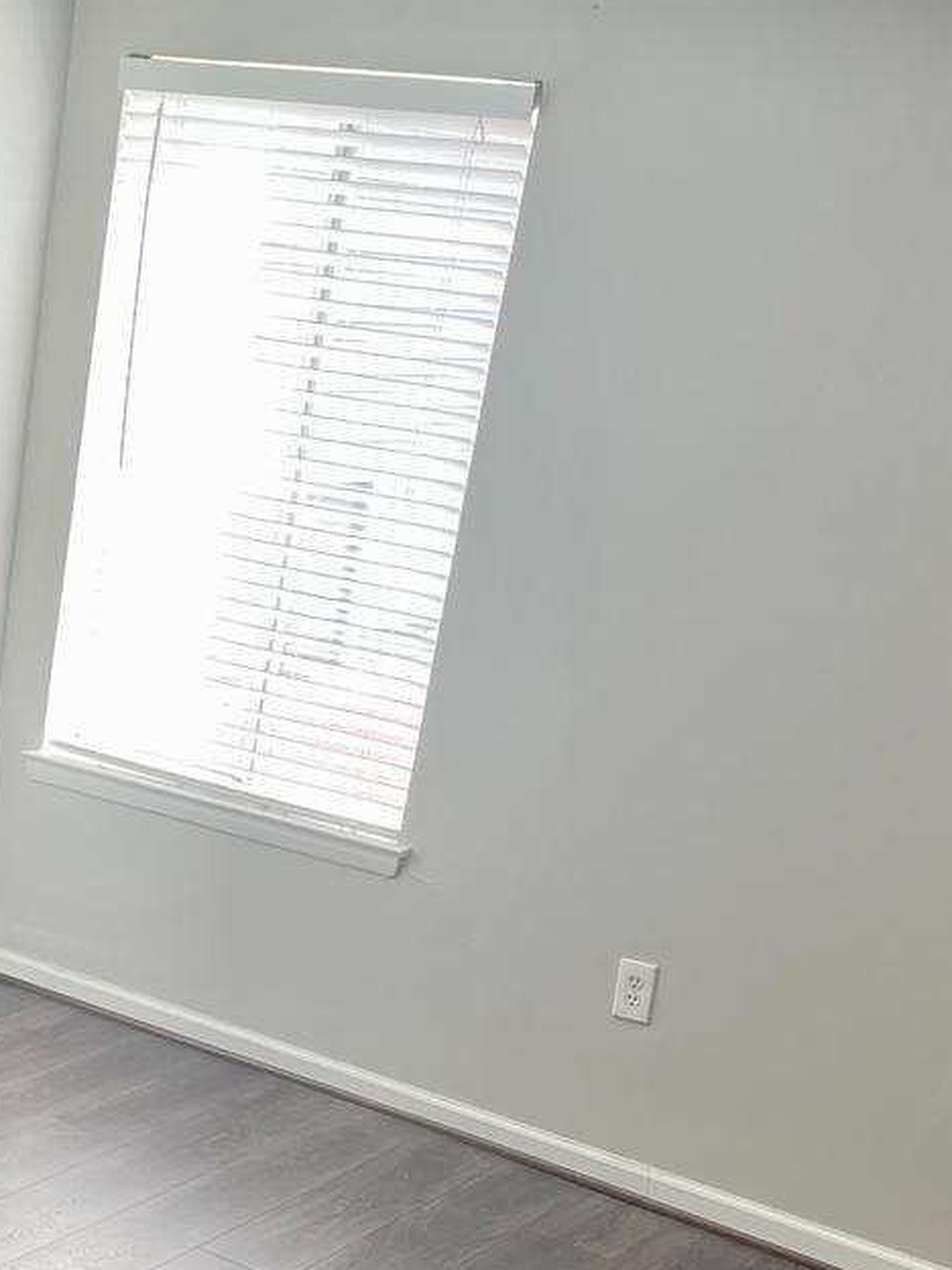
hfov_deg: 22.3
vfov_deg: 29.3
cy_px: 1081
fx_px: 2347
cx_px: 53
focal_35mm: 64
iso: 64
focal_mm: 4.2
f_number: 1.6
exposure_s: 1/121
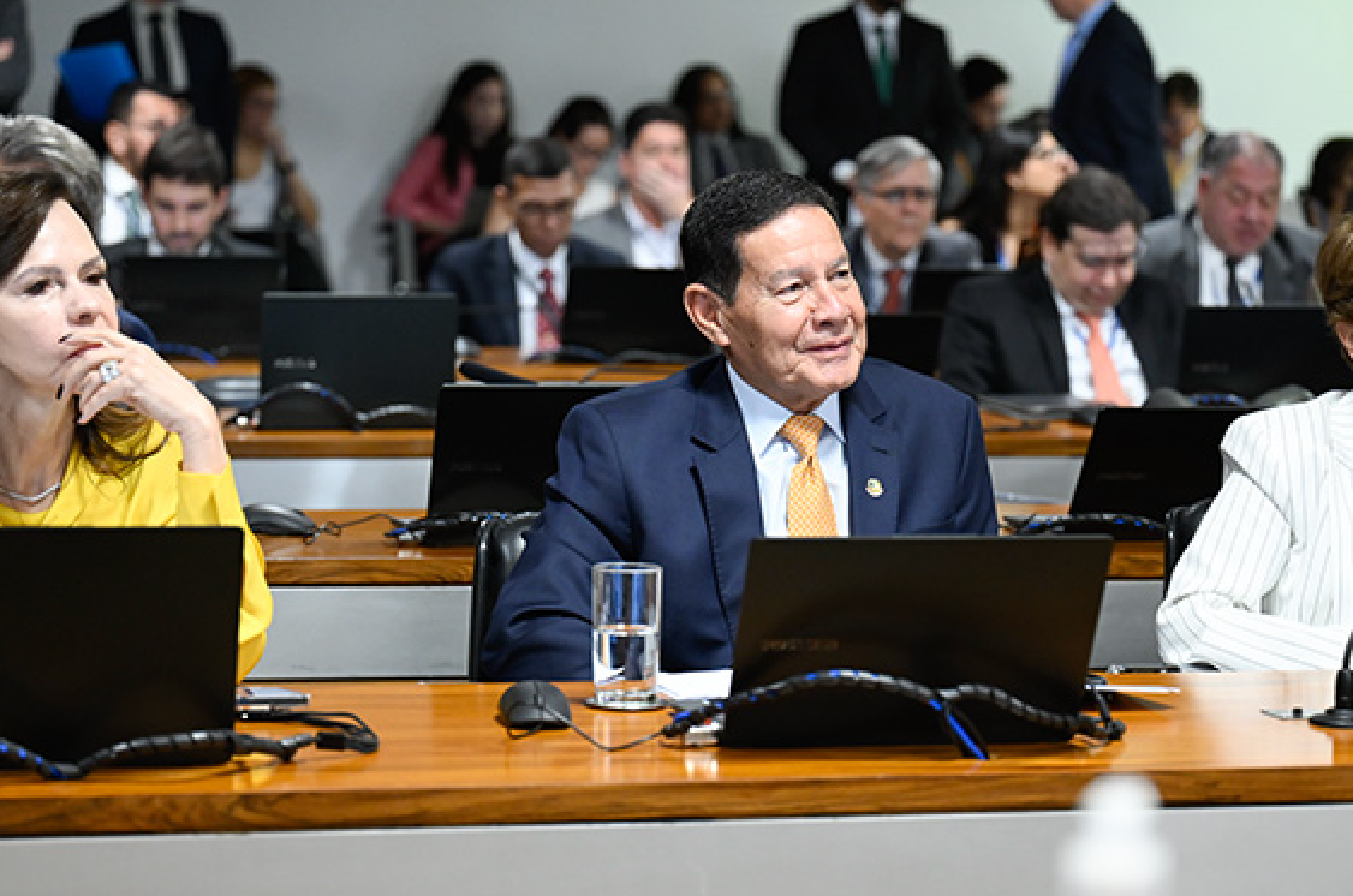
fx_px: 4013
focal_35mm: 107
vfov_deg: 12.7
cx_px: 716
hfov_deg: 19.1
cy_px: 653
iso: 1600
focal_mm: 70
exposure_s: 1/125
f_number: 2.8
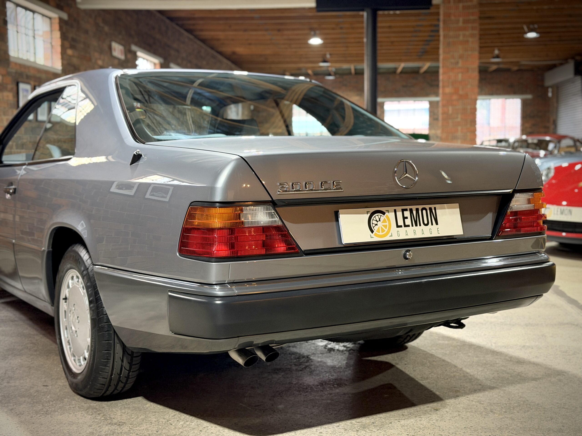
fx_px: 807
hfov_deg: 39.7
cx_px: 291
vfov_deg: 30.3
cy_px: 218
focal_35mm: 48
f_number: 1.78
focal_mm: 6.76
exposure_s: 1/33
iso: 400
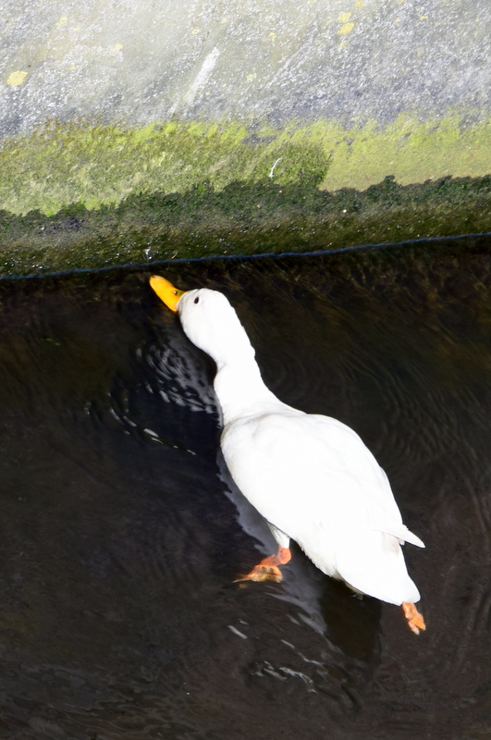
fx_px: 3232
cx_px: 246
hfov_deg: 8.7
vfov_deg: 13.1
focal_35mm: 158
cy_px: 370
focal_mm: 105
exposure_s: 1/80
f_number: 8
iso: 125
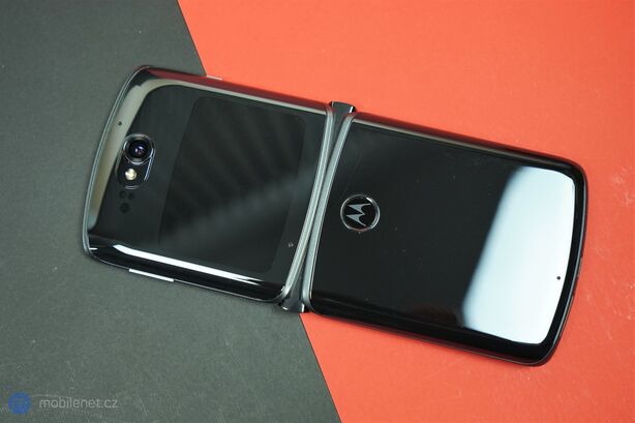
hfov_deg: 48.5
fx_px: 705
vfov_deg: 33.4
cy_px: 212
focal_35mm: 40
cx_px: 318
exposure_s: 1/200
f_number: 5.6
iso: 2000
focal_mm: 40
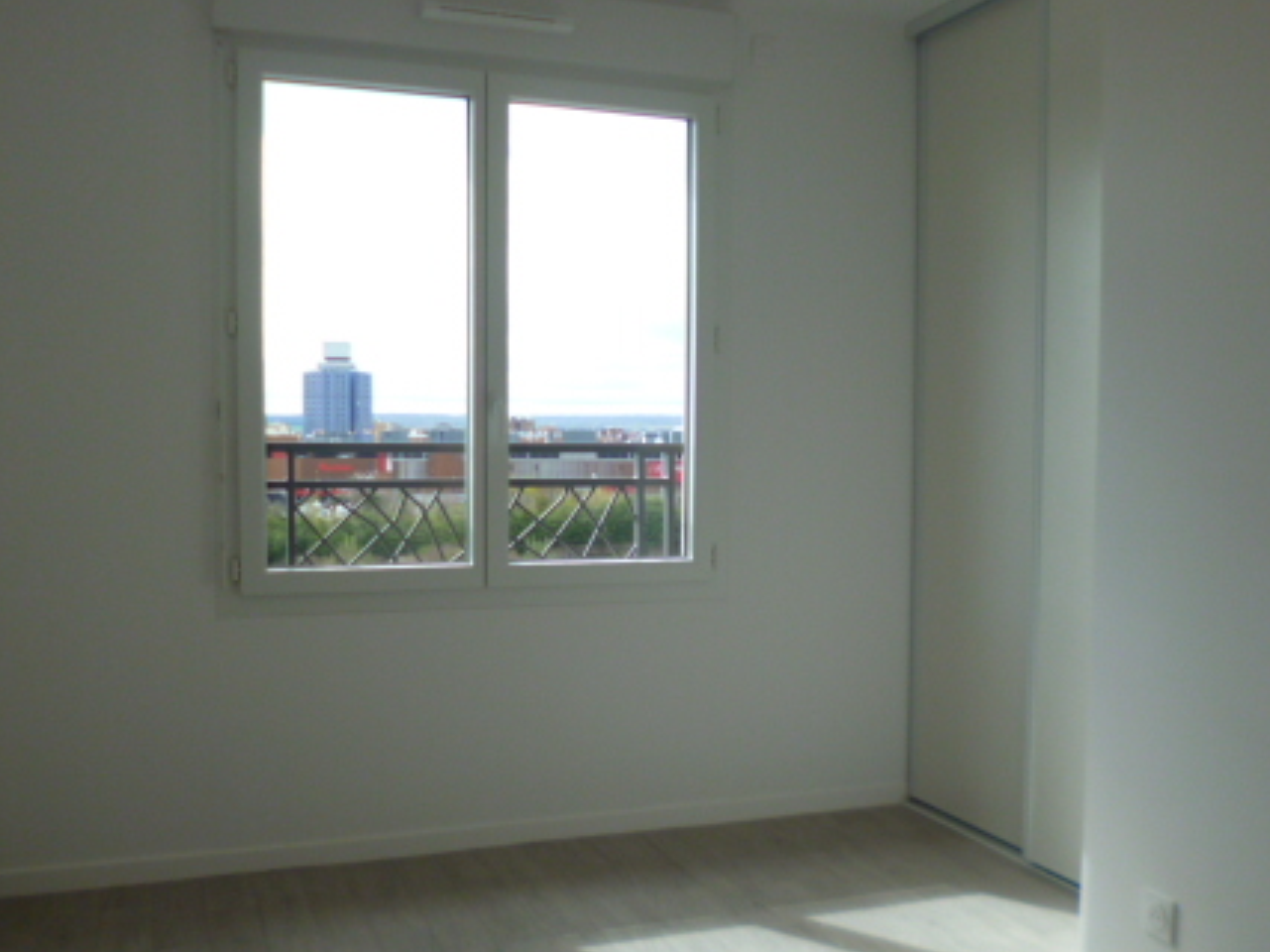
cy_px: 521
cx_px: 714
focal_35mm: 36
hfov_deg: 51.2
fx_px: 1320
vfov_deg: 39.6
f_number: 2.5
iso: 100
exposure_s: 1/400
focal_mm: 4.3
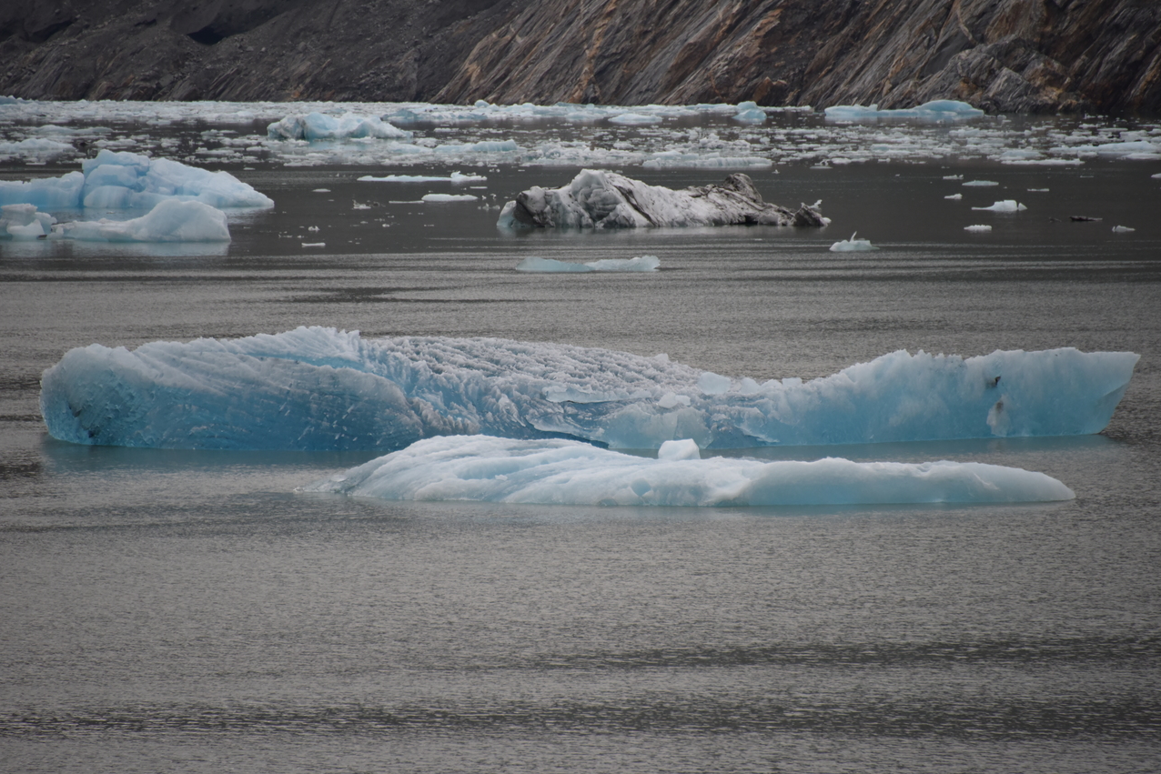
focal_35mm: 301
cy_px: 387
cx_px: 580
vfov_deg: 4.6
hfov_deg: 6.8
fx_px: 9708
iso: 1100
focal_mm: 300
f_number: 5.6
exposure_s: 1/640
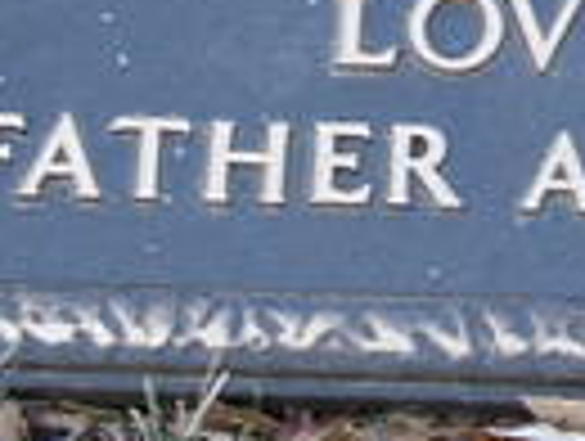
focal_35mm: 300
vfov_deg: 5.0
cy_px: -104
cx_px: 819
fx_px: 5079
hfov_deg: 6.5
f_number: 3.5
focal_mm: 12.7
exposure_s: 1/49.3
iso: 64
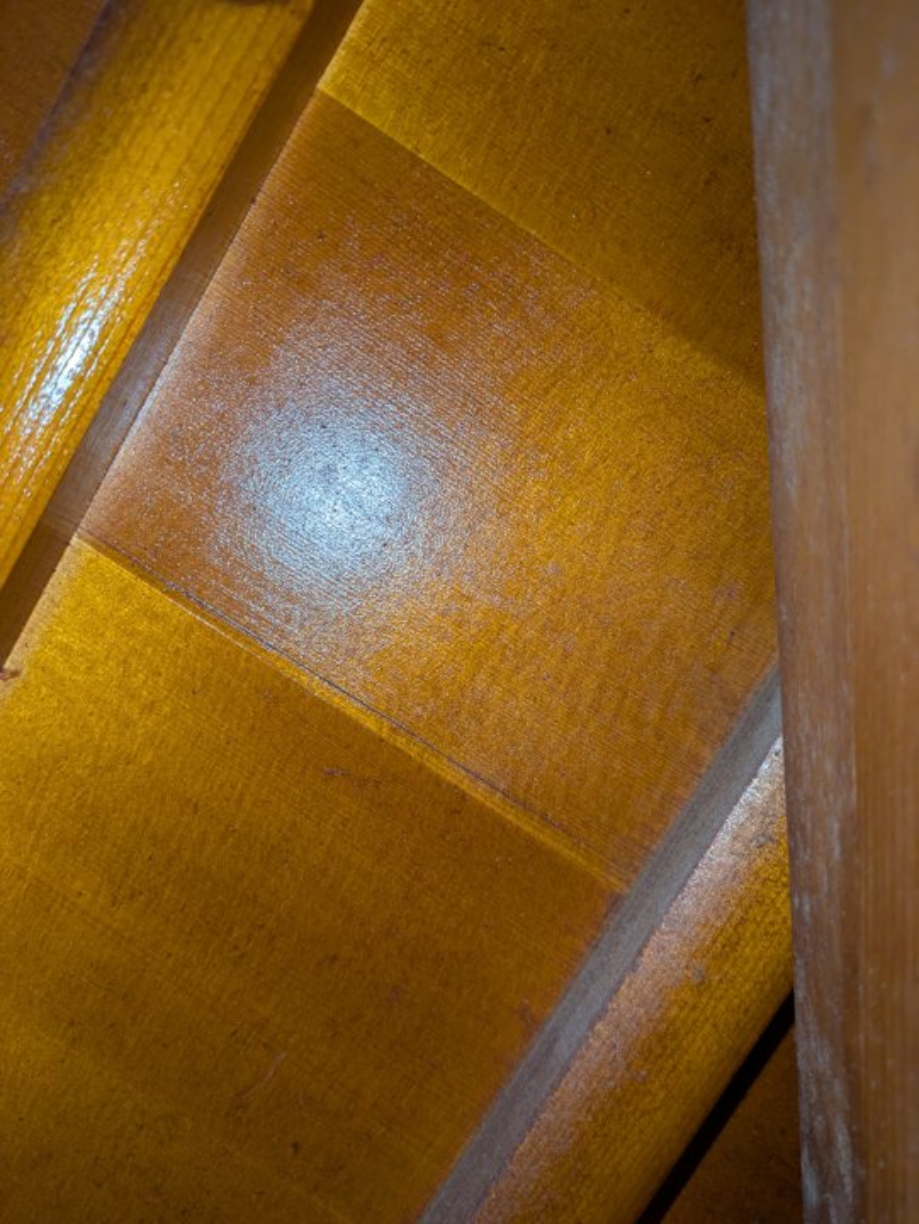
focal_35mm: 25
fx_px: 884
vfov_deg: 69.4
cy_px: 612
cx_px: 460
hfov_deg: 54.9
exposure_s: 1/120
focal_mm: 5.43
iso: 59
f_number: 1.89
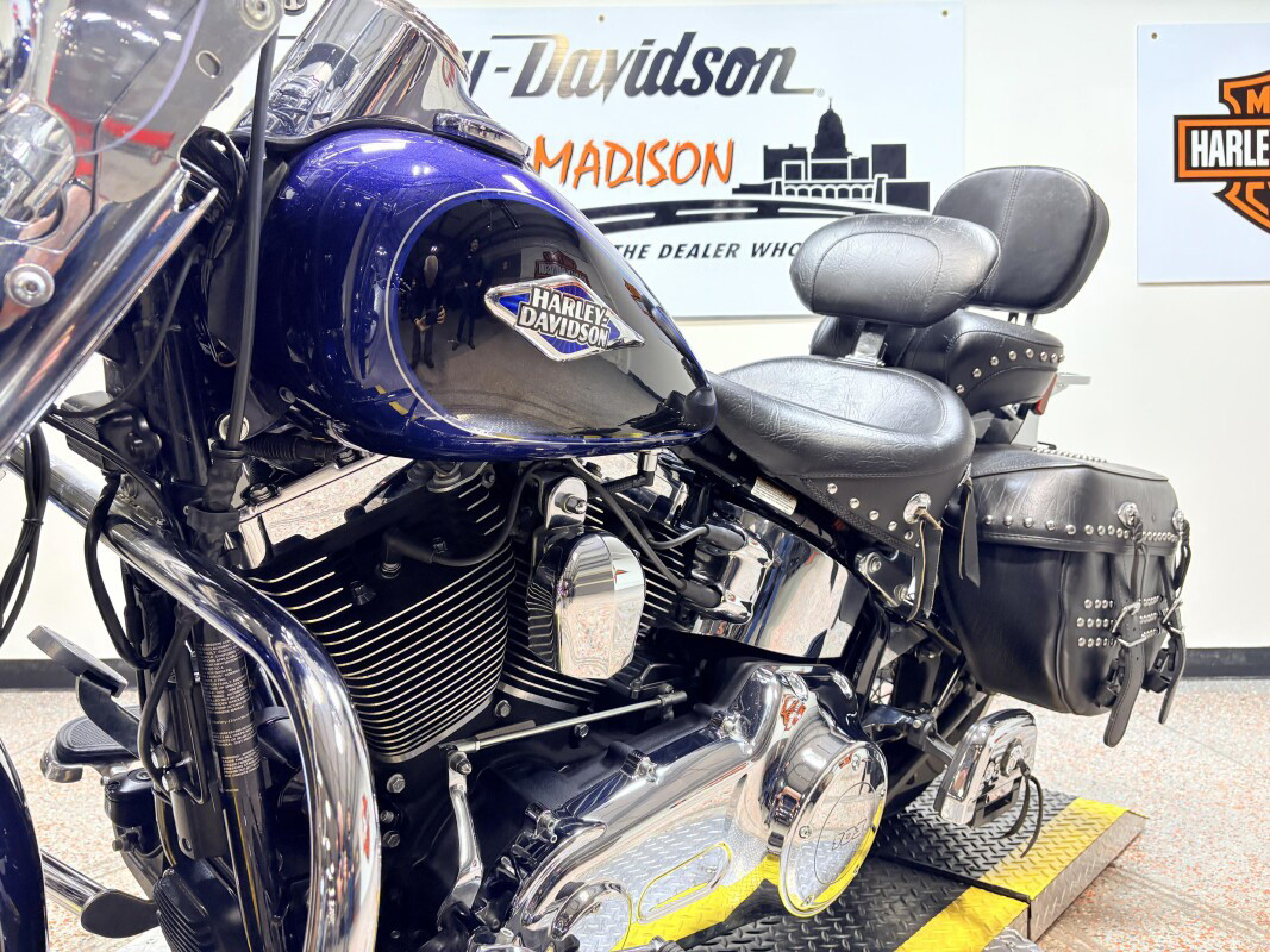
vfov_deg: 53.1
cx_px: 635
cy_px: 476
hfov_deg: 67.3
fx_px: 954
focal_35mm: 26
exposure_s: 1/120
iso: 100
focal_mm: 5.96
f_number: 1.6
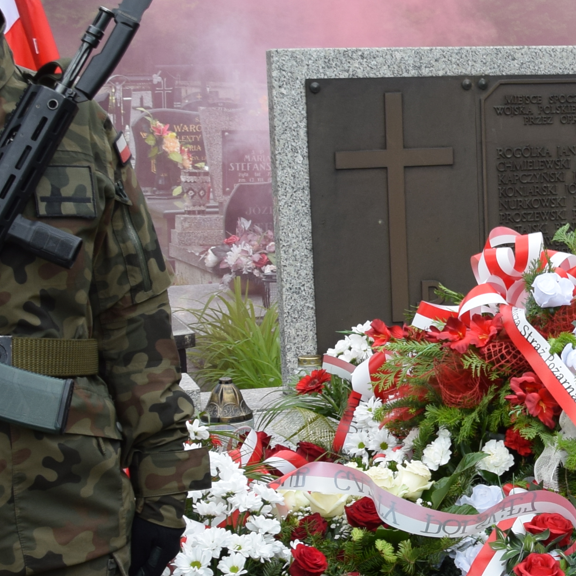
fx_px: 1600
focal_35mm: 85
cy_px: 302
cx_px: 670
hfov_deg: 19.4
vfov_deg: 20.4
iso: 220
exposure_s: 1/250
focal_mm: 18
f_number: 8
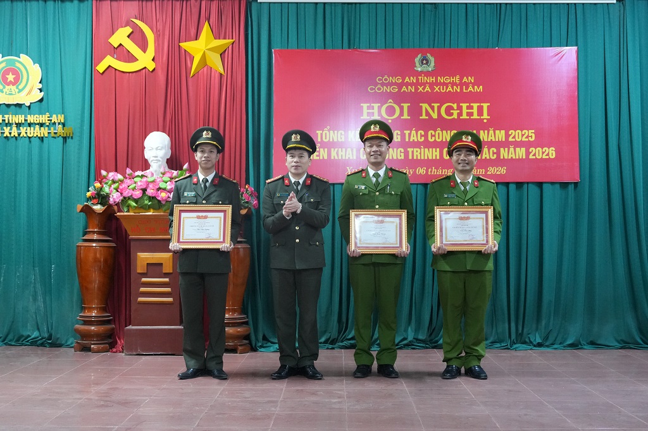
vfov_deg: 28.1
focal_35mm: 48
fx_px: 864
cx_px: 324
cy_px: 216
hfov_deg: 41.1
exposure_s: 1/125
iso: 4000
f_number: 2.8
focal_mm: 32
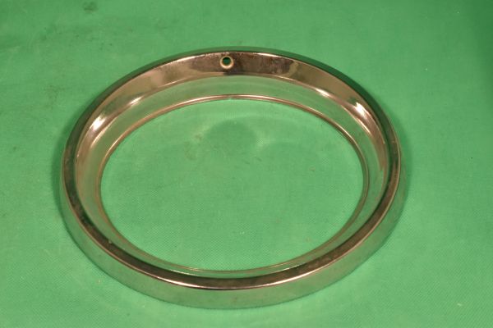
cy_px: 164
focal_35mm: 57
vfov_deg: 23.8
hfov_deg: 35.1
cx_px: 246
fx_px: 781
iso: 1400
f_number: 22
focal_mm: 38
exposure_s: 1/60
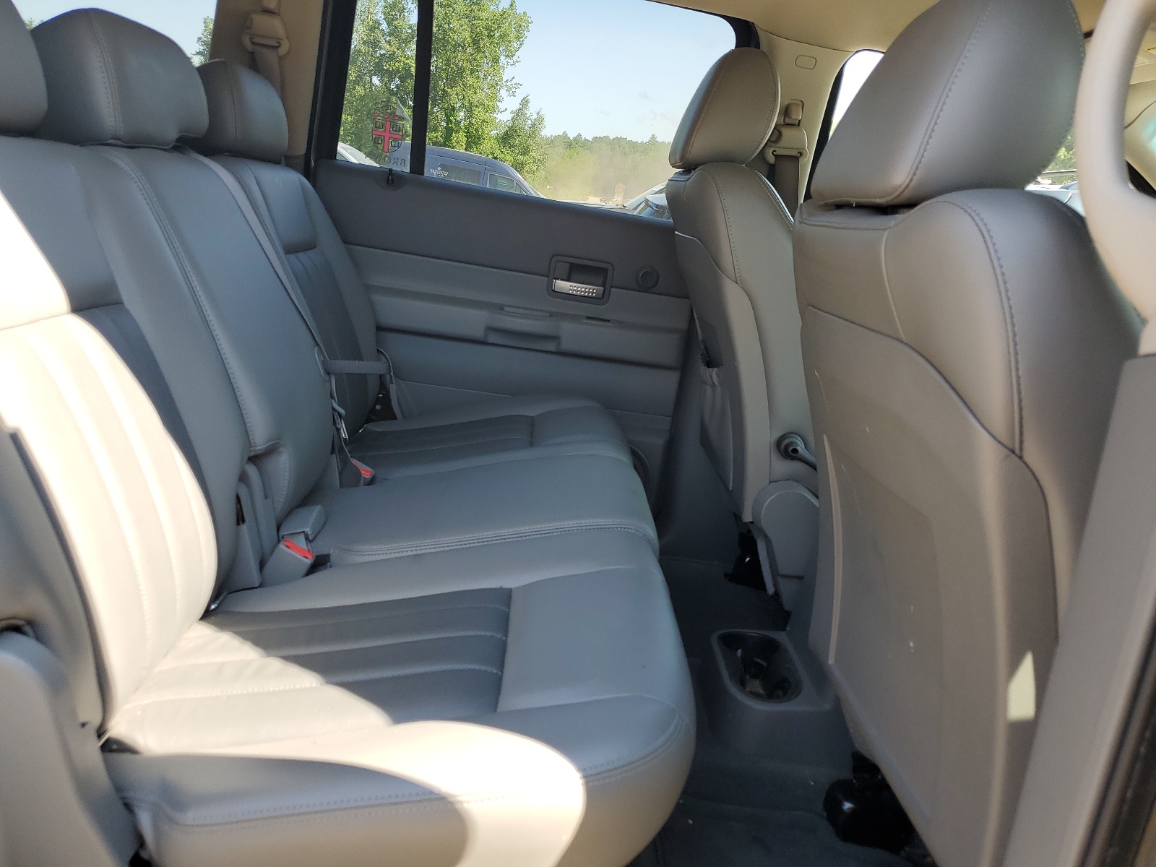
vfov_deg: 53.1
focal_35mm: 26
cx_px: 578
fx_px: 868
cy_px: 434
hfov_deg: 67.3
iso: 50
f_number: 1.5
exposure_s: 1/270
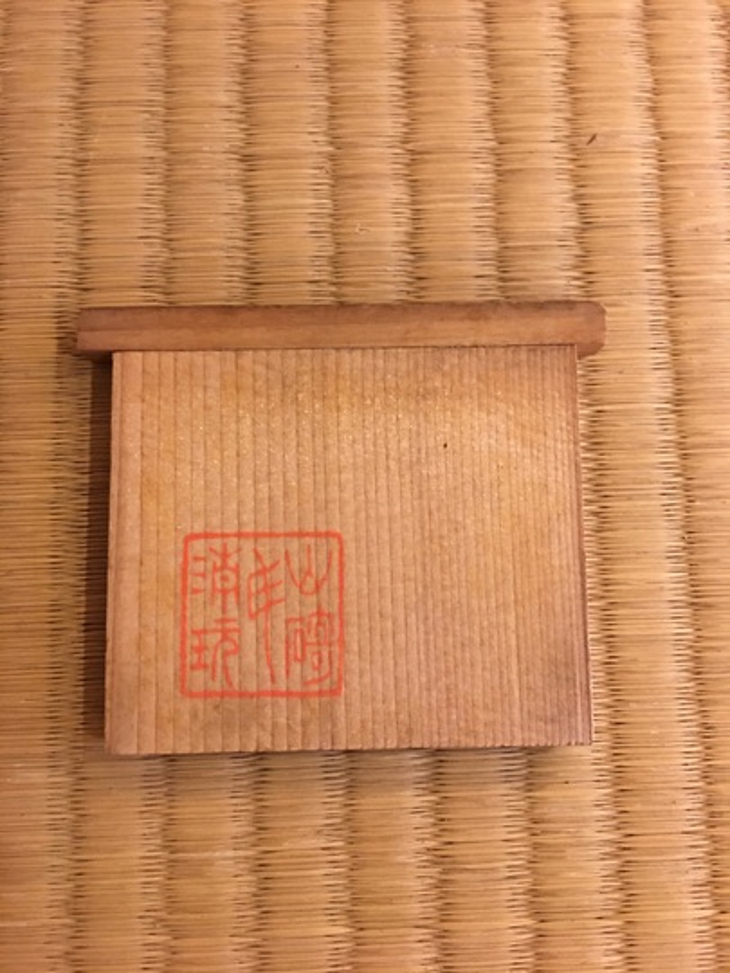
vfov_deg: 61.7
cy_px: 486
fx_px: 815
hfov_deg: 48.2
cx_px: 365
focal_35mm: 29
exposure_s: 1/4
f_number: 2.2
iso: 80
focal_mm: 4.15
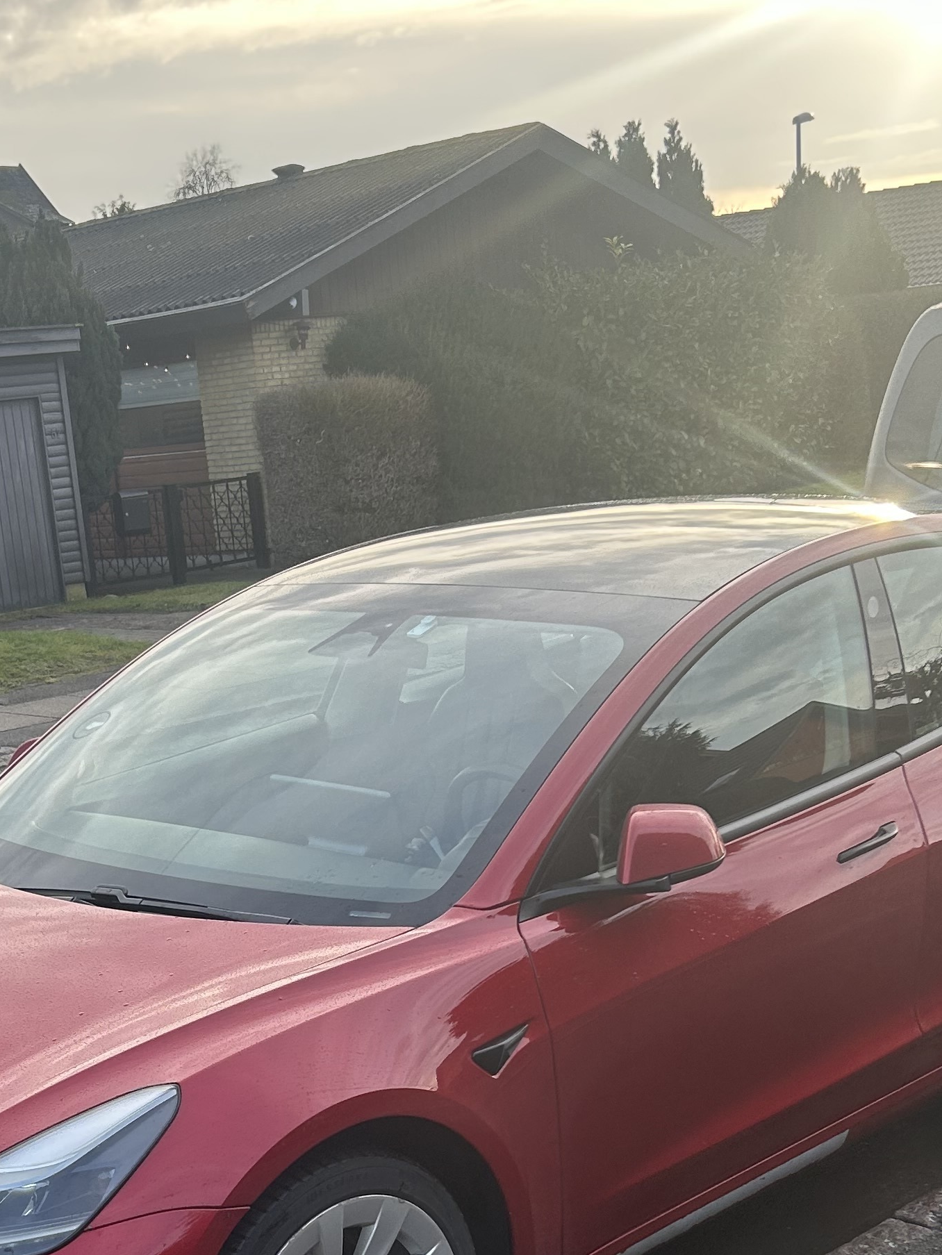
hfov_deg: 25.0
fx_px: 2104
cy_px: 1078
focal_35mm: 58
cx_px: 248
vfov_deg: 31.9
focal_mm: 5.7
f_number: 1.5
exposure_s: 1/421
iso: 50
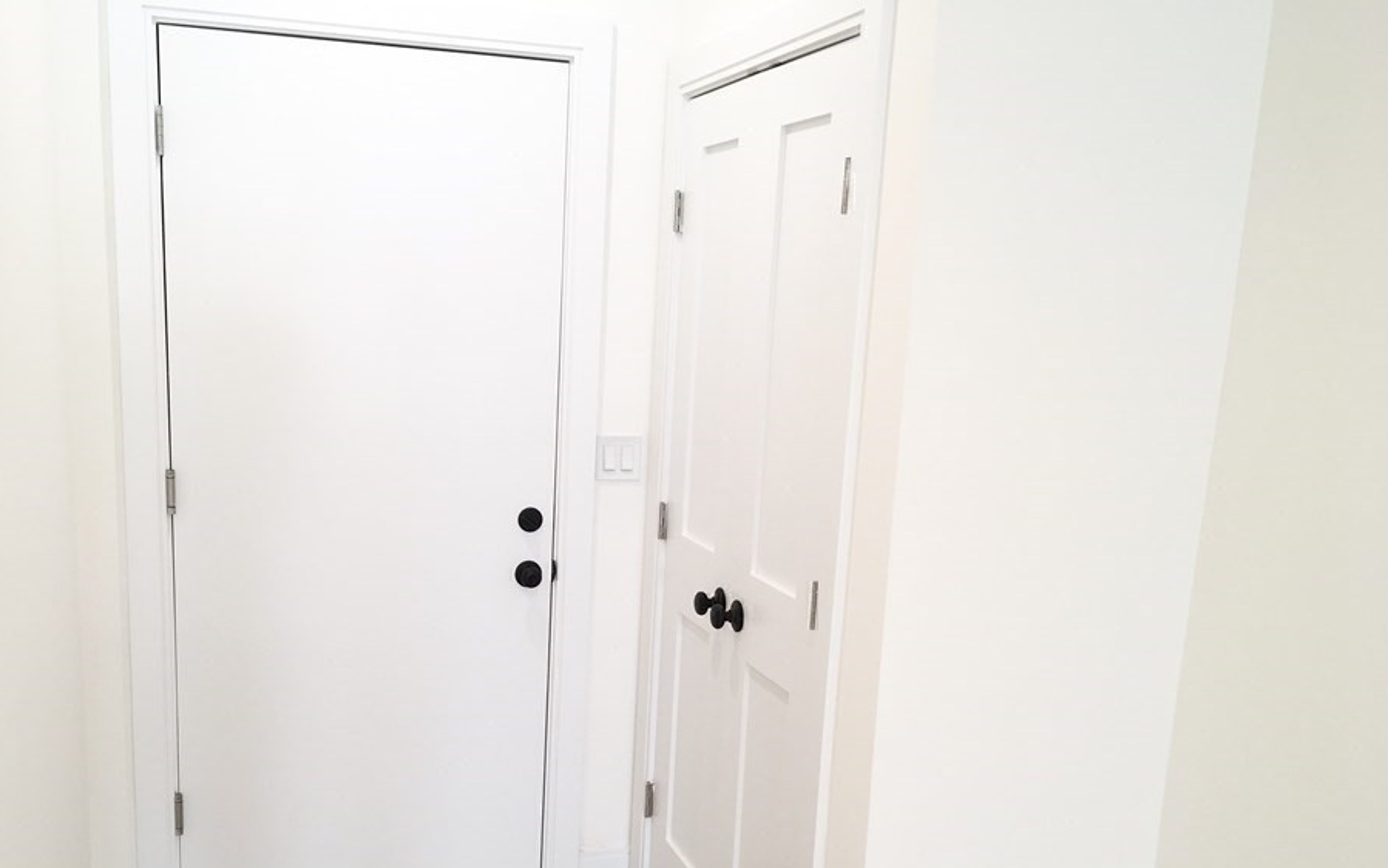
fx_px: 1324
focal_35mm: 35
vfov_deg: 35.9
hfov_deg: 55.2
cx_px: 621
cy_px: 581
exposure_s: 1/30
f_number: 2.2
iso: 32
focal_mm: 4.15
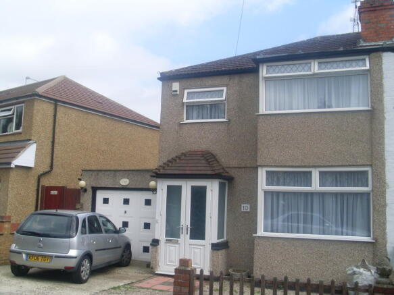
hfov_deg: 49.0
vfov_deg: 37.7
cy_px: 148
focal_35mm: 38
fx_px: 432
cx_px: 197
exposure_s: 1/180
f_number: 7.7
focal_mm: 6.3
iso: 80
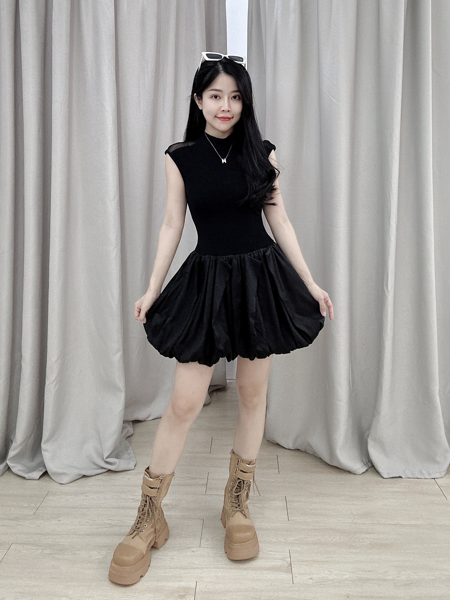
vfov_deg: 73.9
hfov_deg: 58.9
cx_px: 225
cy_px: 300
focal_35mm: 23
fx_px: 399
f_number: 1.9
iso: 100
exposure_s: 1/50
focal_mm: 2.69
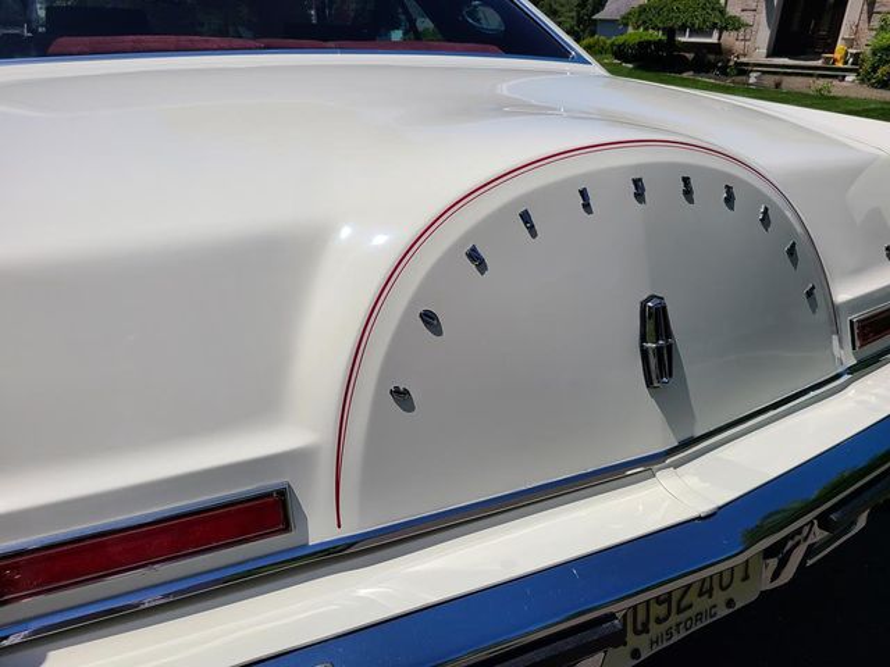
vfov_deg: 53.1
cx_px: 445
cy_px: 334
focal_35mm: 26
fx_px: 668
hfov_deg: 67.3
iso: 40
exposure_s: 1/5890
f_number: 1.8
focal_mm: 5.4
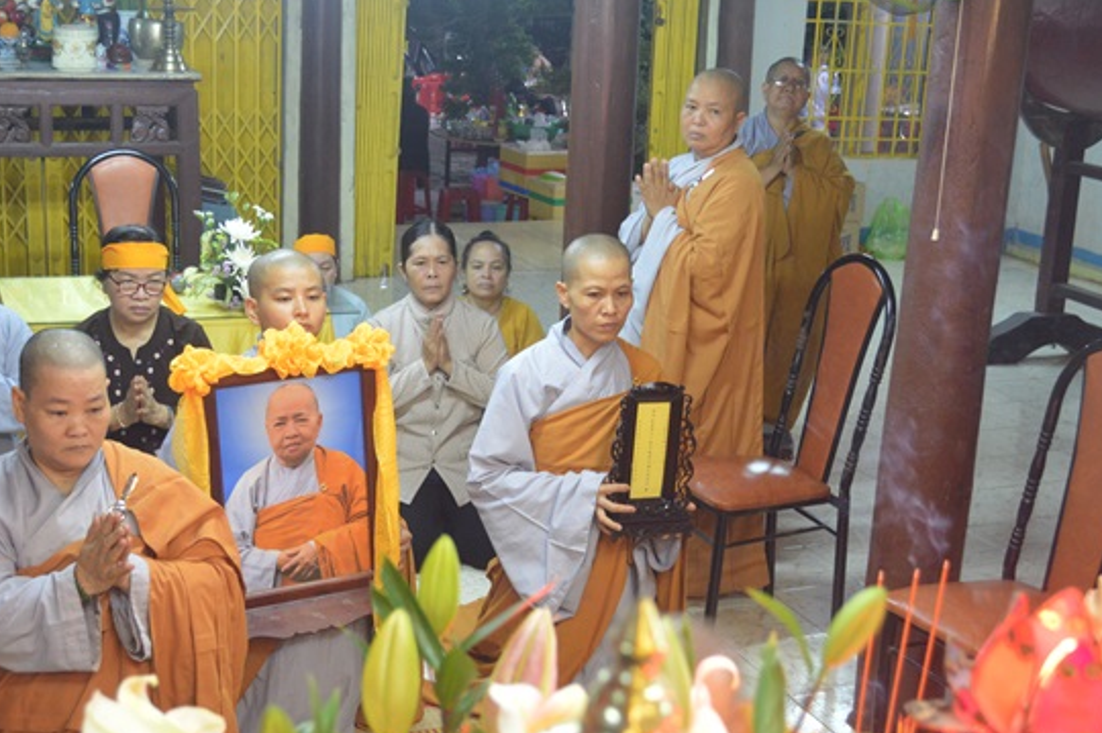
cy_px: 396
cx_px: 490
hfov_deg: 38.5
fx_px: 1578
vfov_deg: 26.1
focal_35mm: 52
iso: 1600
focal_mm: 29
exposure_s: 1/15
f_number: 4.5
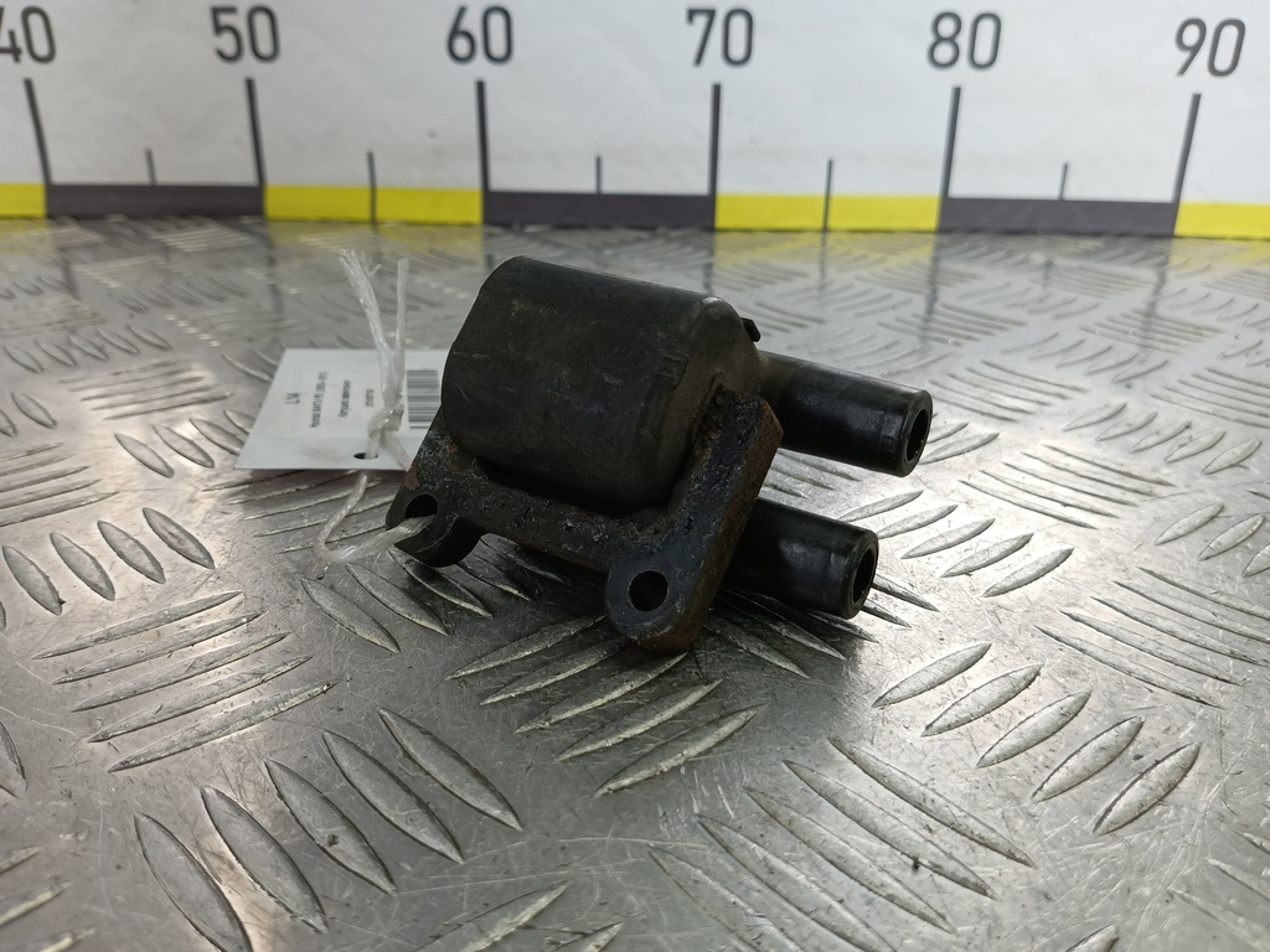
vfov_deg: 58.9
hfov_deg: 73.9
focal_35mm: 23
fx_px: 844
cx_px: 635
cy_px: 476
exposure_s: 1/100
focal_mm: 4.11
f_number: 1.6
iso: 104
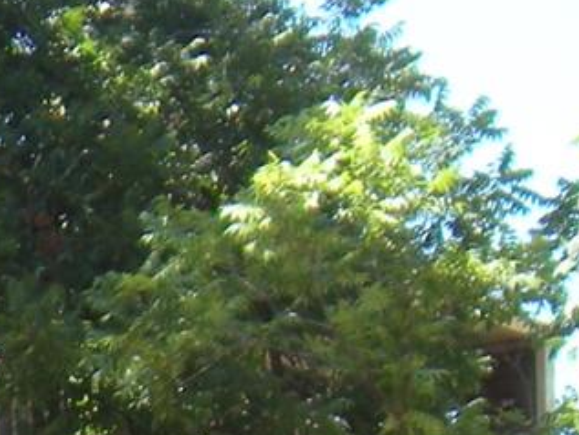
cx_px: -374
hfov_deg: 8.5
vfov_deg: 6.4
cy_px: 808
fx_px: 3782
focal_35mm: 226
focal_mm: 5.9
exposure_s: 1/120
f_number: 3.8
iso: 64
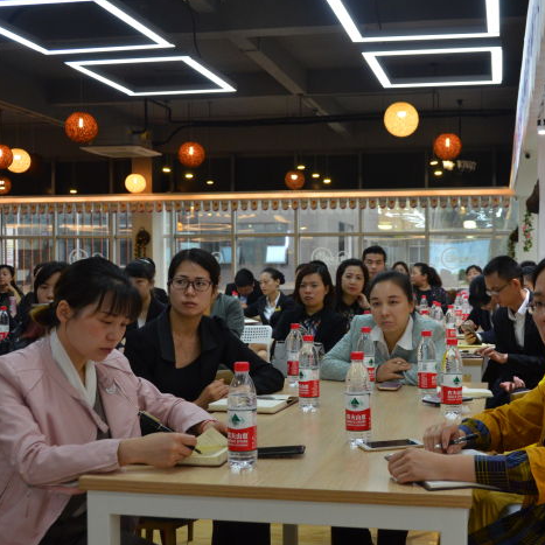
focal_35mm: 48
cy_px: 286
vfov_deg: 35.3
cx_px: 369
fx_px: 855
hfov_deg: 35.0
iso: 1000
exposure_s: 1/100
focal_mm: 22
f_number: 5
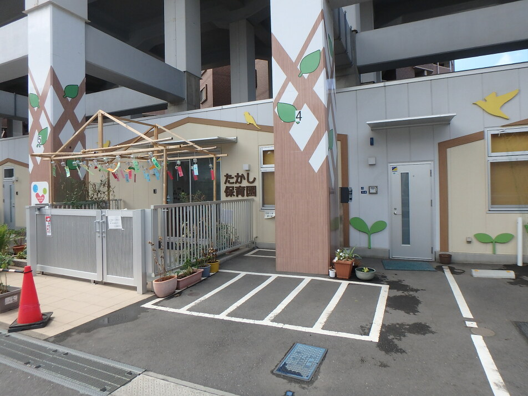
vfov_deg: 63.4
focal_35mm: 21
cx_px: 264
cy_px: 198
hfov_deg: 79.0
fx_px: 320
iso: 125
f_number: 3.5
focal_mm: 3.7
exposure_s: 1/500
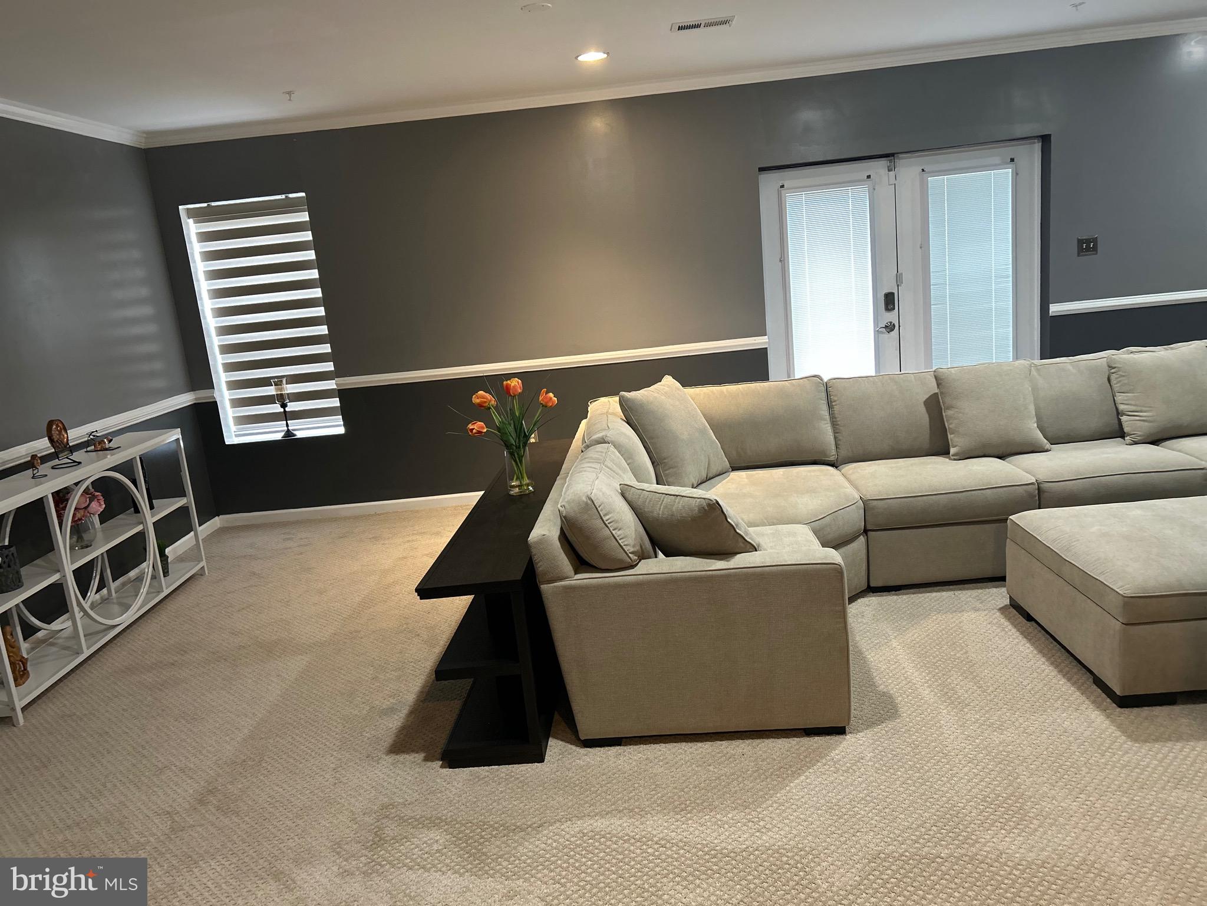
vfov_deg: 53.1
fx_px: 907
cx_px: 604
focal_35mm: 26
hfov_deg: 67.3
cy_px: 453
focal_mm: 5.7
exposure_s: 1/60
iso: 250
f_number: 1.5
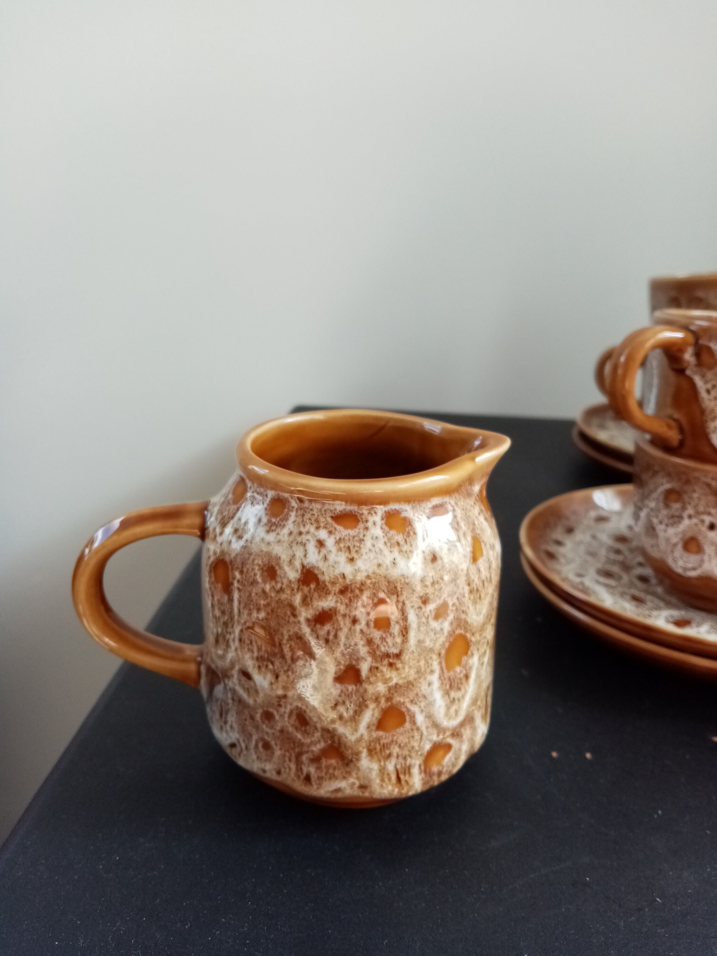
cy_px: 481
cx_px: 355
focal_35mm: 27
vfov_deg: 65.3
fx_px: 746
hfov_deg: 51.3
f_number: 1.8
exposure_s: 1/100
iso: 148
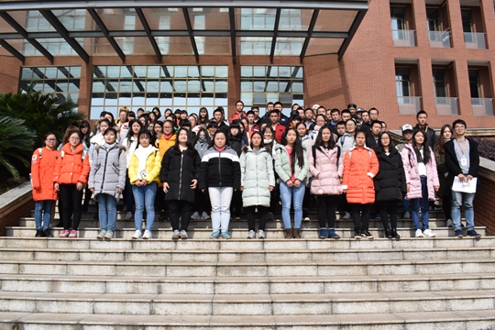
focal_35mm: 30
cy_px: 166
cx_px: 243
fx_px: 412
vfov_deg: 43.6
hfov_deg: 61.9
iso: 1600
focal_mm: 18
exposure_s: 1/1250
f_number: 18
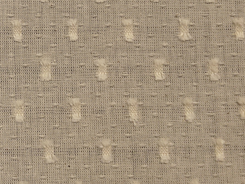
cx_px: -6
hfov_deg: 23.6
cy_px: 16
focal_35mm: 79
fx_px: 559
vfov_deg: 18.3
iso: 100
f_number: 2
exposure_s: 1/100
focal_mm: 2.78
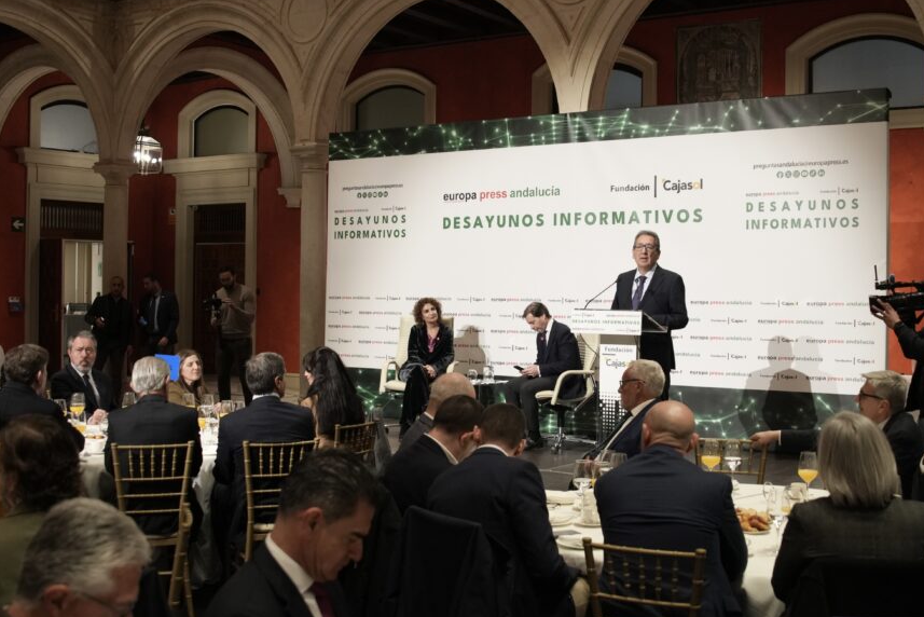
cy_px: 359
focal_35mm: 43
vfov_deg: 31.2
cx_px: 515
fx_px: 1104
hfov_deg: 45.3
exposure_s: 1/250
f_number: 2.8
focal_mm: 24
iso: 1600
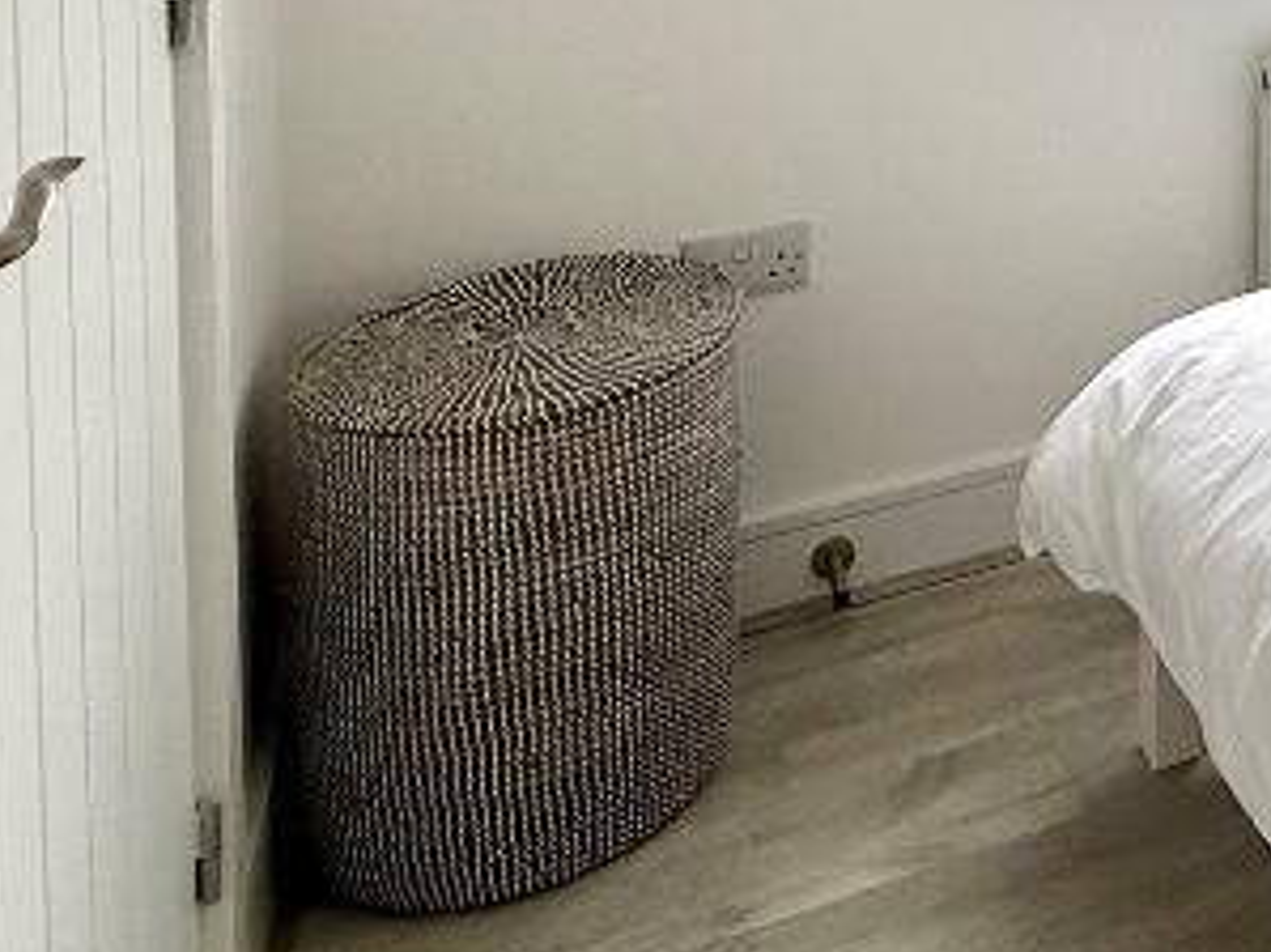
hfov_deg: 31.0
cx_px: 1649
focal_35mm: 48
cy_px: -319
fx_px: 1762
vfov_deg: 25.6
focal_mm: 2.22
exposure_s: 1/188
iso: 64
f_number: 2.2
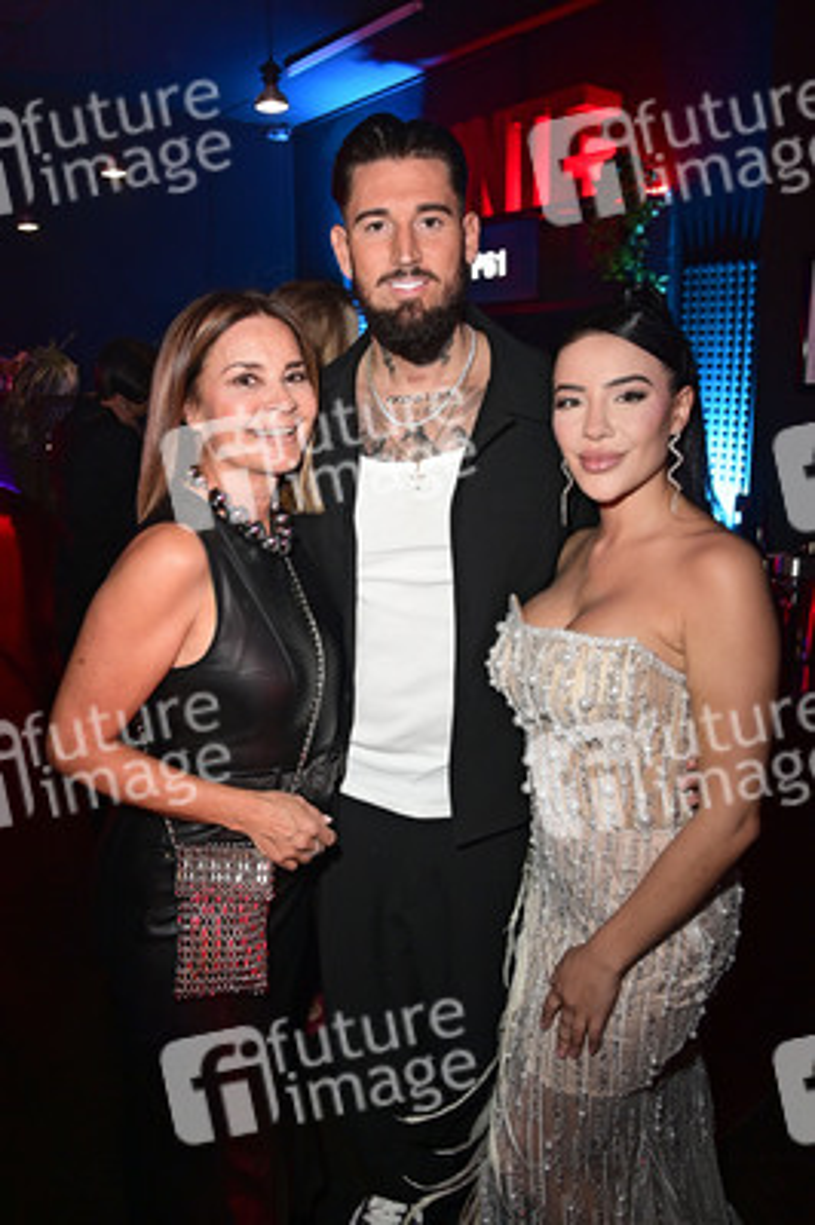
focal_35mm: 24
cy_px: 612
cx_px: 408
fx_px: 816
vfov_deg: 73.8
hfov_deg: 53.1
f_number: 5.6
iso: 2000
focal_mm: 24
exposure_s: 1/15
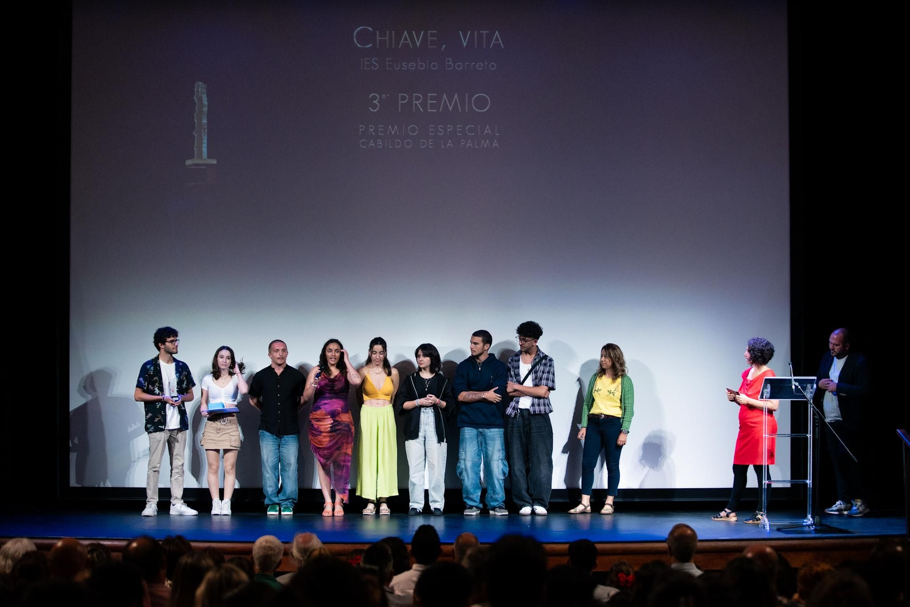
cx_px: 455
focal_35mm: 75
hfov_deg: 27.0
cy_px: 304
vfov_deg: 18.2
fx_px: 1896
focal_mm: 75
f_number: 2.8
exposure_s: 1/500
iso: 2000
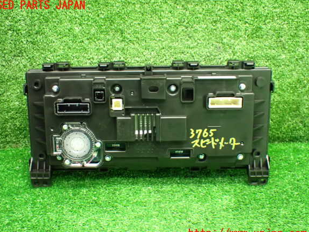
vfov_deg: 29.7
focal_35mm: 49
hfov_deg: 38.9
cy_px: 120
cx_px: 149
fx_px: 437
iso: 1250
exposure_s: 1/50
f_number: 3.1
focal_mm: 8.4
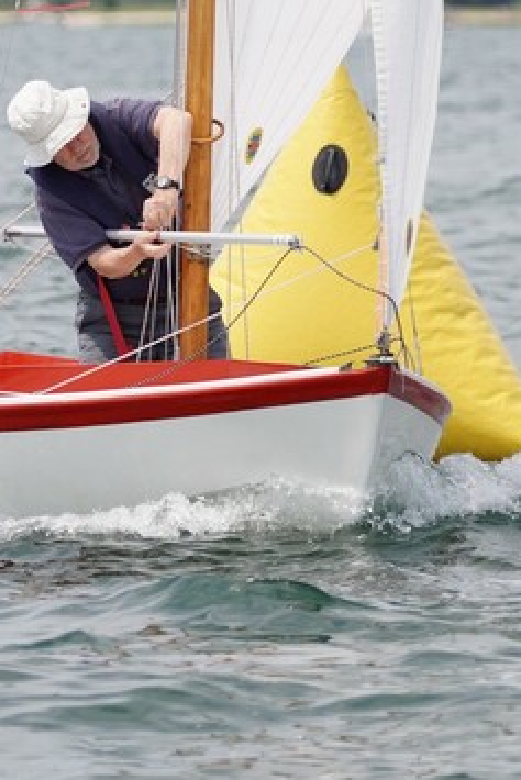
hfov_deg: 1.9
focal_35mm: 726
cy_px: 230
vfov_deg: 2.8
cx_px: 158
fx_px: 15746
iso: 200
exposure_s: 1/1250
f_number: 5.6
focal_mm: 215
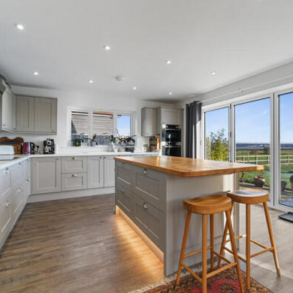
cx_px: 165
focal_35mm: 20
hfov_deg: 74.5
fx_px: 192
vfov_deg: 74.8
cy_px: 144
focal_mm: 14
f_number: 8
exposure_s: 1/15
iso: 400
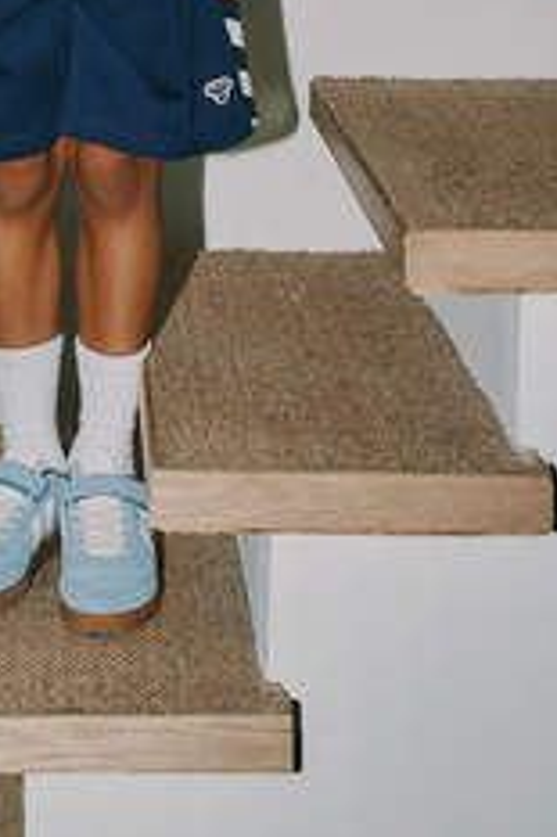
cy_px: -137
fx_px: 2240
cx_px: 81
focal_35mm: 96
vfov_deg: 20.0
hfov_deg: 14.1
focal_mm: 34.5
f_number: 4
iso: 160
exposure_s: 1/160
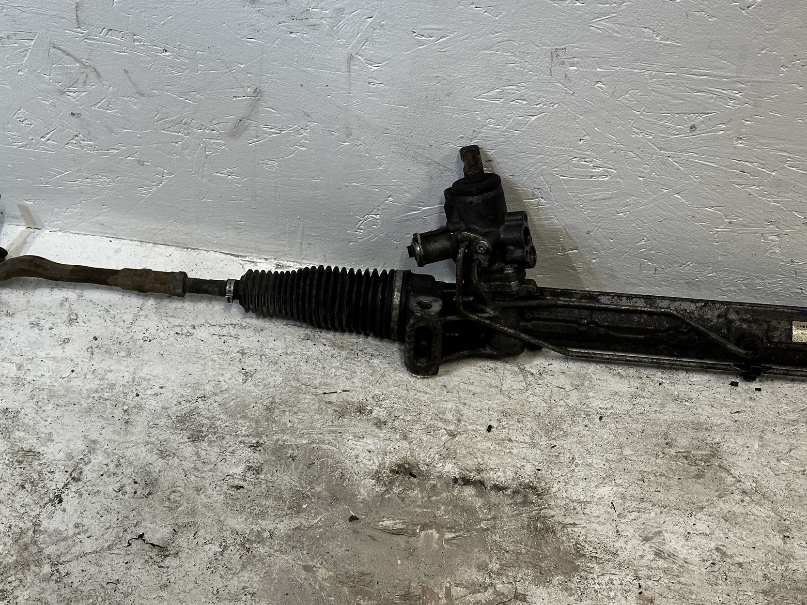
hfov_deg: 32.6
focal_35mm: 59
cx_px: 326
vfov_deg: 24.8
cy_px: 246
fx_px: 1376
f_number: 1.78
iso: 80
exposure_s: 1/50
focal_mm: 6.86
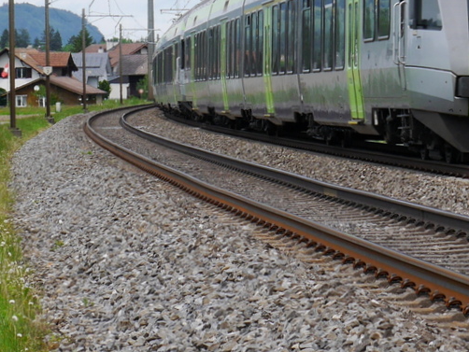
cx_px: 430
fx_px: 2020
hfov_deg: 13.1
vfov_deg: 9.9
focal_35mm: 149
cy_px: -21
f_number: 8
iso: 160
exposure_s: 1/320
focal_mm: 34
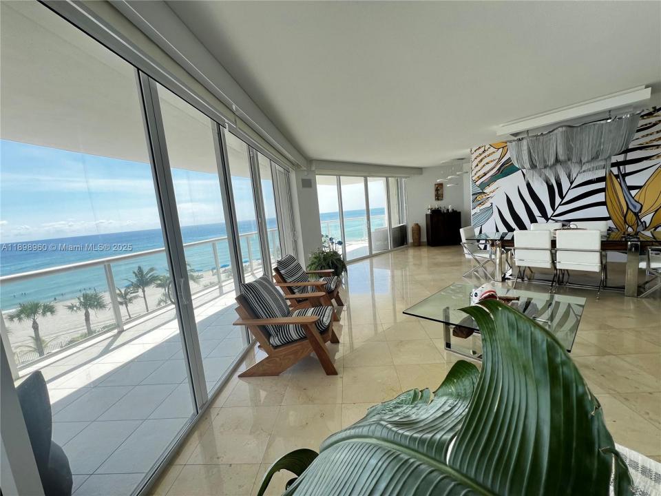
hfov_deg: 106.2
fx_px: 248
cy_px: 248
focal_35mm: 13
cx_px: 330
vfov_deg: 89.9
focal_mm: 1.57
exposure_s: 1/132
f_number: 1.8
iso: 32
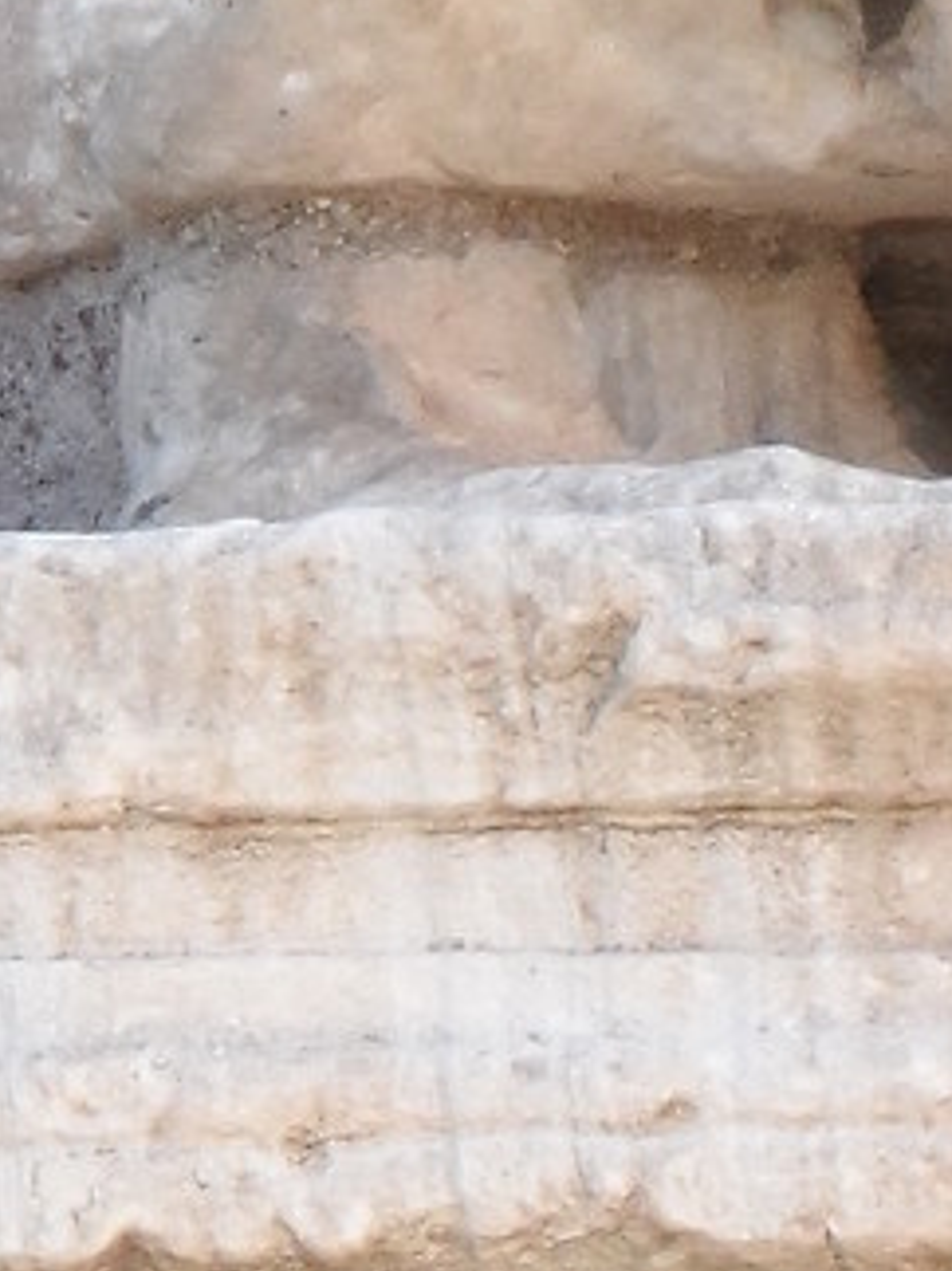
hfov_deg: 1.8
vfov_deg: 2.4
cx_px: -2164
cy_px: -3325
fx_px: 29465
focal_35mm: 803
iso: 80
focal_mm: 19.8
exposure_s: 1/90
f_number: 5.2
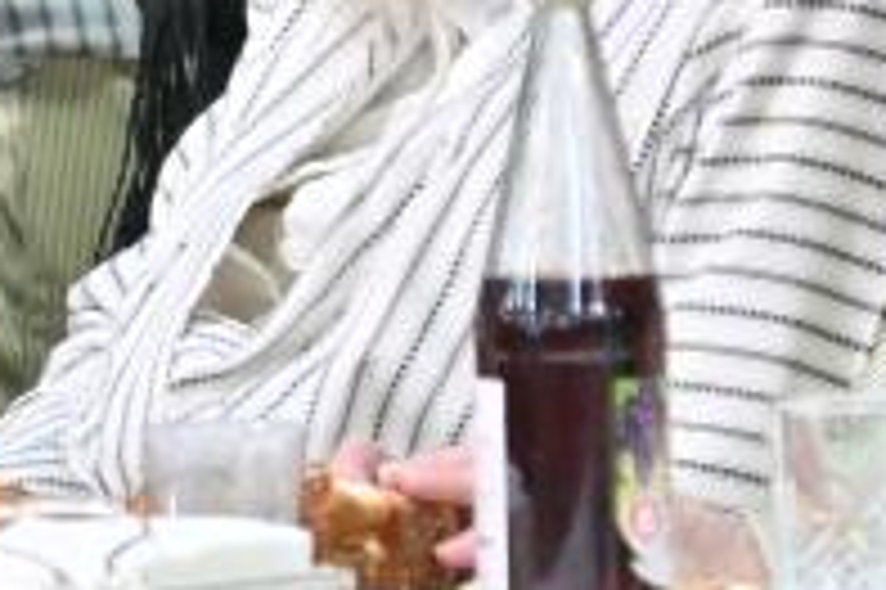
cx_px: -427
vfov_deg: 1.0
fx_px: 33565
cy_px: -563
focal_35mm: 1365
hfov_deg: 1.5
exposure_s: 1/200
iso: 400
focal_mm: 175
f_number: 2.8
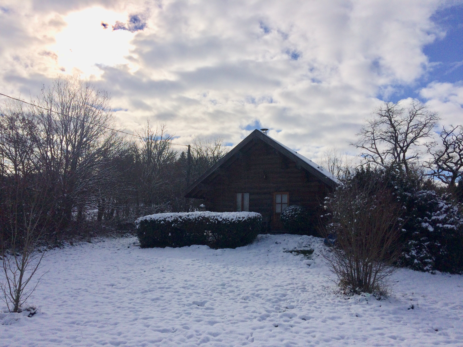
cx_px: 232
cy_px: 174
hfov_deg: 61.7
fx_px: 388
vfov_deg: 48.2
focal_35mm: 29
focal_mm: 4.15
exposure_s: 1/13699
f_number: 2.2
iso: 40
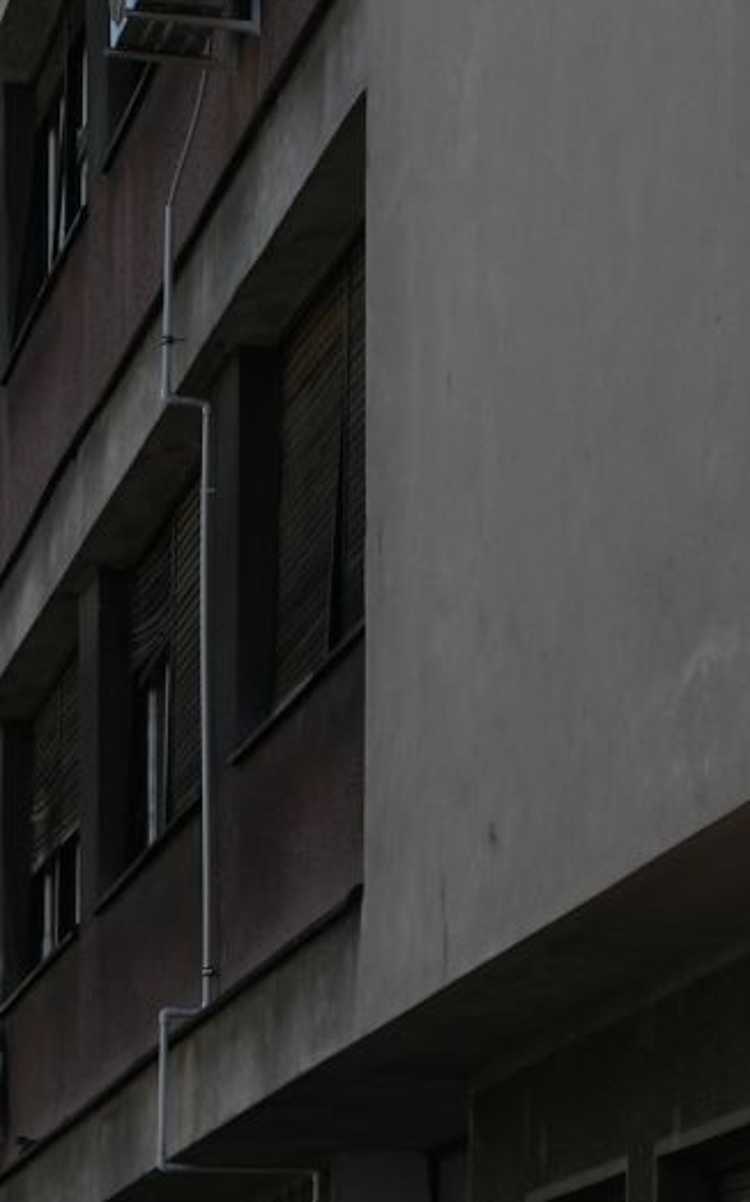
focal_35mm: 164
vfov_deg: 12.4
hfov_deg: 7.7
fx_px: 5366
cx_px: 1454
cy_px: 1521
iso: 320
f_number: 10
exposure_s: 1/500
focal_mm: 42
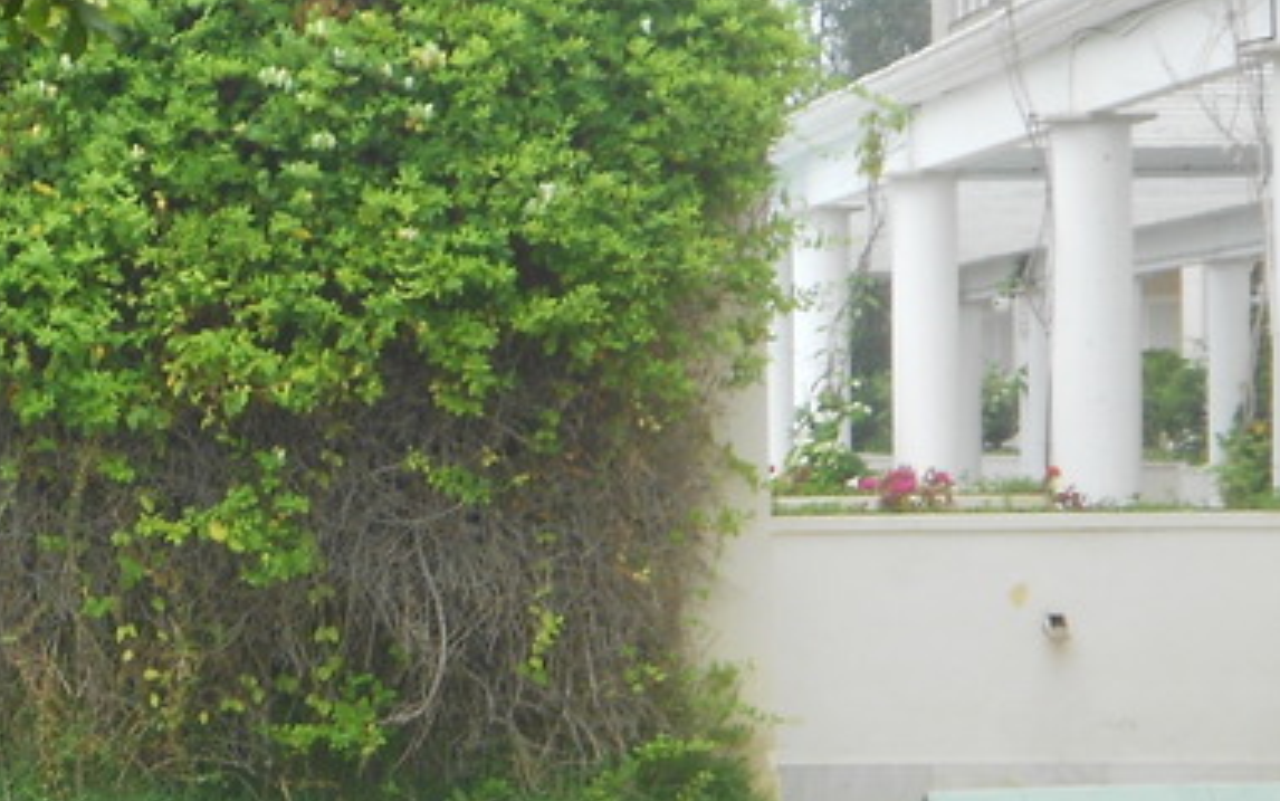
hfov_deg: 12.8
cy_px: 654
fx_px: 5548
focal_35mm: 159
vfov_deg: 8.2
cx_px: -255
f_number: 4.9
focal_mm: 10
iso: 80
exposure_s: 1/30
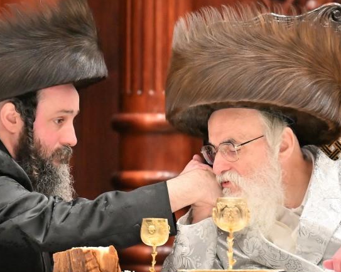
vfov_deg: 2.9
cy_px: 131
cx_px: 167
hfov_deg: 3.6
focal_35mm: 531
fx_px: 5357
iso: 320
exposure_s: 1/250
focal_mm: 200
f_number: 2.8
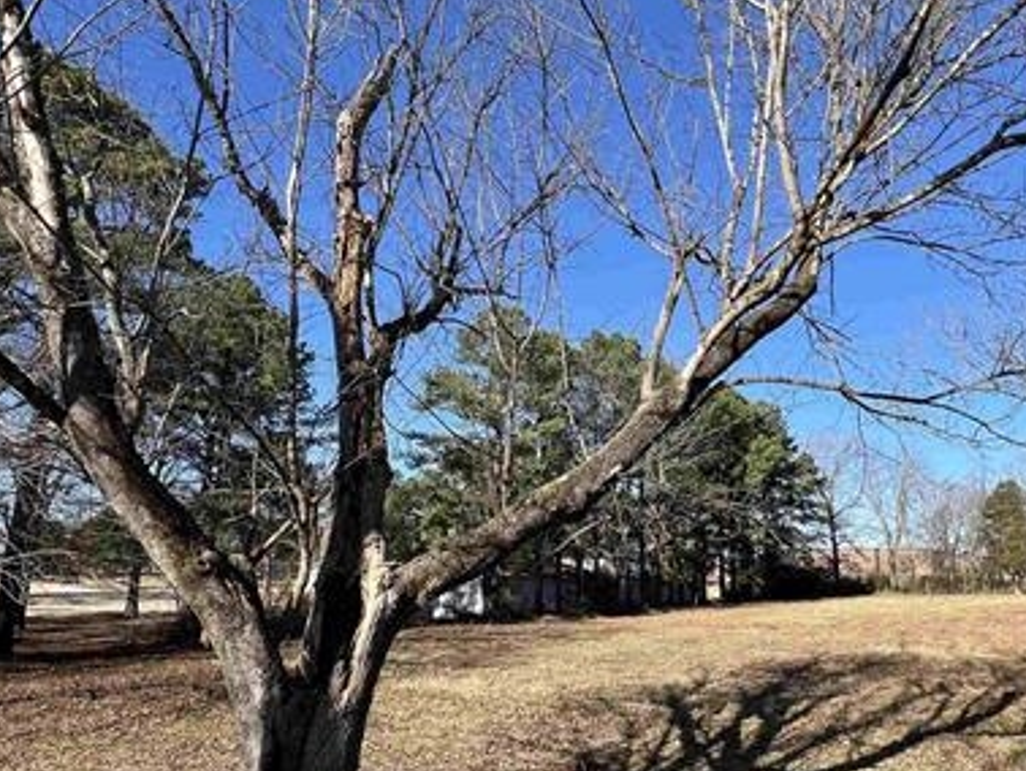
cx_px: 575
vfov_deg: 60.8
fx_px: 652
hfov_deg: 76.0
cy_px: 448
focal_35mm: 22
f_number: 1.8
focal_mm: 1.57
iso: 32
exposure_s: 1/903
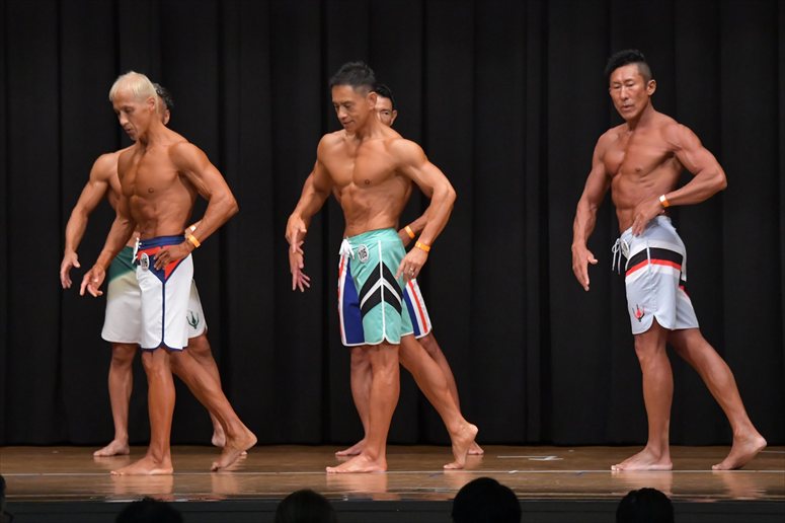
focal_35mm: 202
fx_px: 4403
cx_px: 392
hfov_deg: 10.2
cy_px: 262
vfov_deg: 6.8
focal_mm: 135
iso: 6400
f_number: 5.6
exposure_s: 1/400
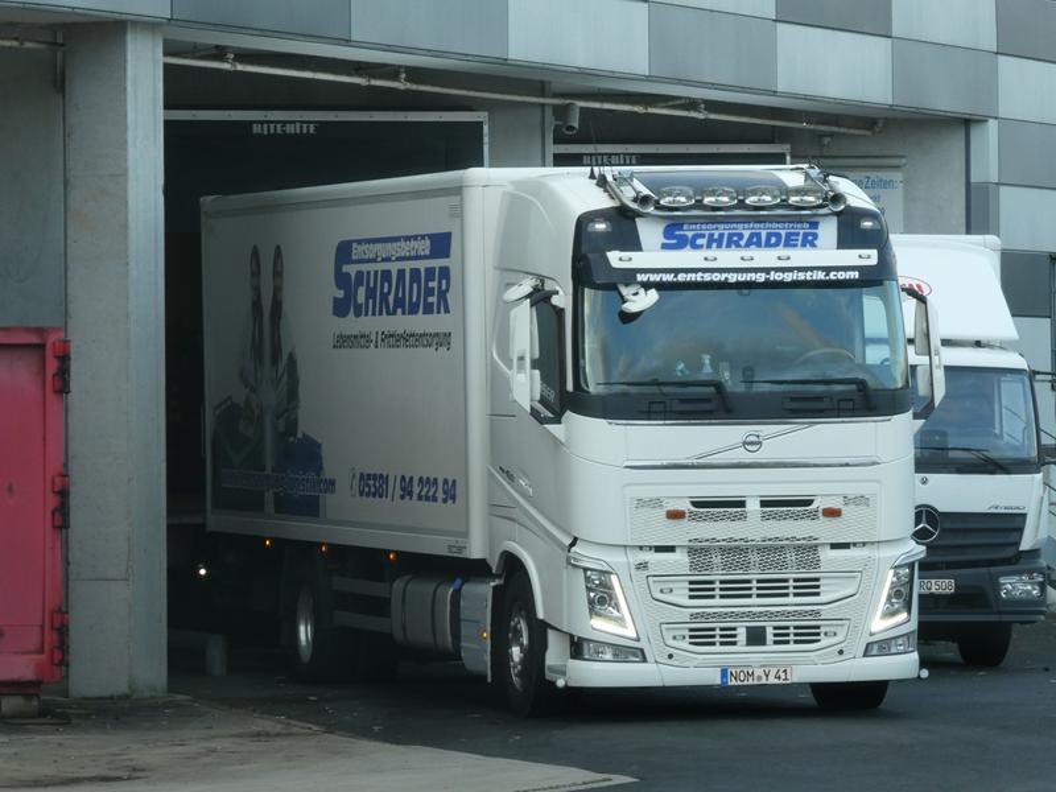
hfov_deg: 9.2
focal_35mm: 214
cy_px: 396
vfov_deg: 6.9
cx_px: 528
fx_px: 6528
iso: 200
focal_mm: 38.4
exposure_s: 1/80
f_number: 5.6
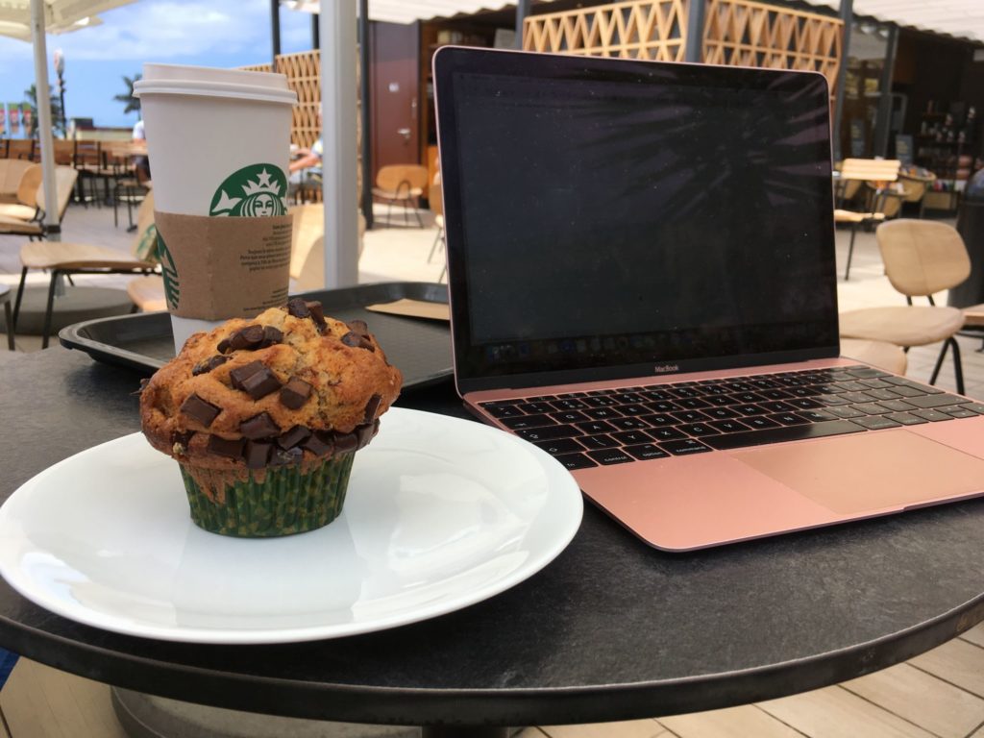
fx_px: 824
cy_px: 369
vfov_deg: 48.2
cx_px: 492
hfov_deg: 61.7
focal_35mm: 29
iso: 25
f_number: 2.2
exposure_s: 1/938
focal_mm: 4.15
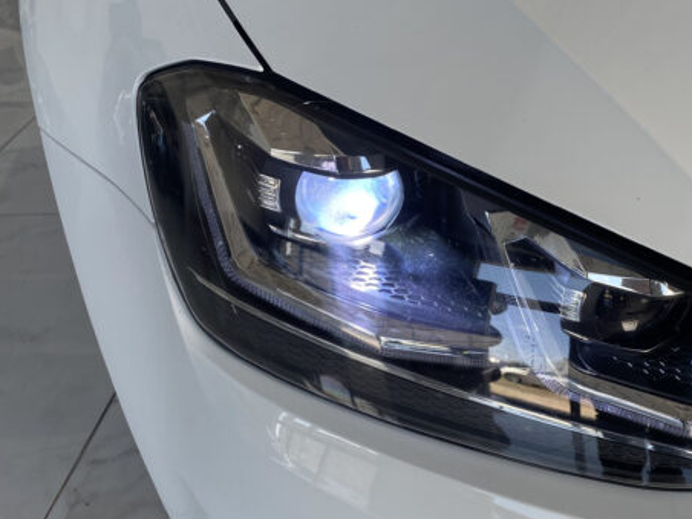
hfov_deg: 39.5
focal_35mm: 46
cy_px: 302
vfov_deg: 31.5
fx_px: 920
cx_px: 559
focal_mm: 4.25
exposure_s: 1/211
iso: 32
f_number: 1.8
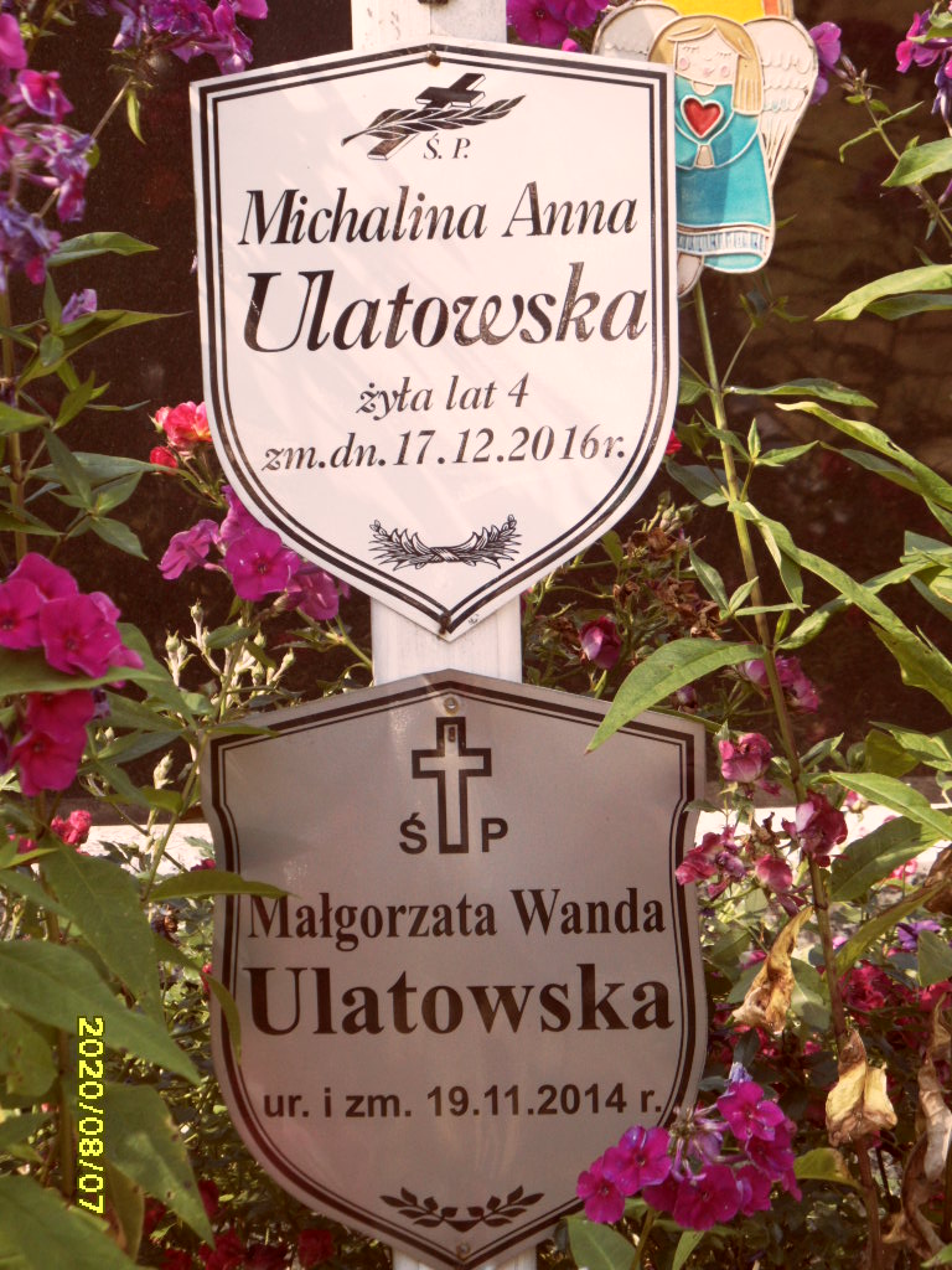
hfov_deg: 12.3
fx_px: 4400
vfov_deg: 16.4
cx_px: 476
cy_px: 635
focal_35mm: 120
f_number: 4.4
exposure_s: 1/125
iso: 100
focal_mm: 20
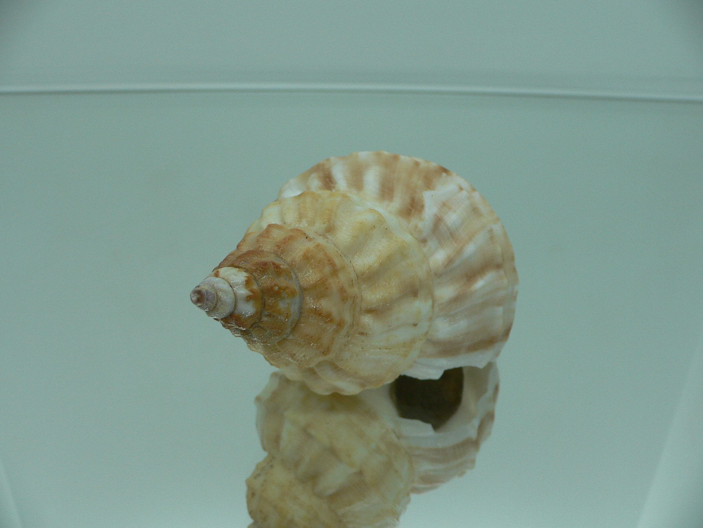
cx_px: 347
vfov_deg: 39.7
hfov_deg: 51.4
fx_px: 731
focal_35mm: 36
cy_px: 269
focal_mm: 4.6
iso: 80
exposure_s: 1/80
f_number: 2.8
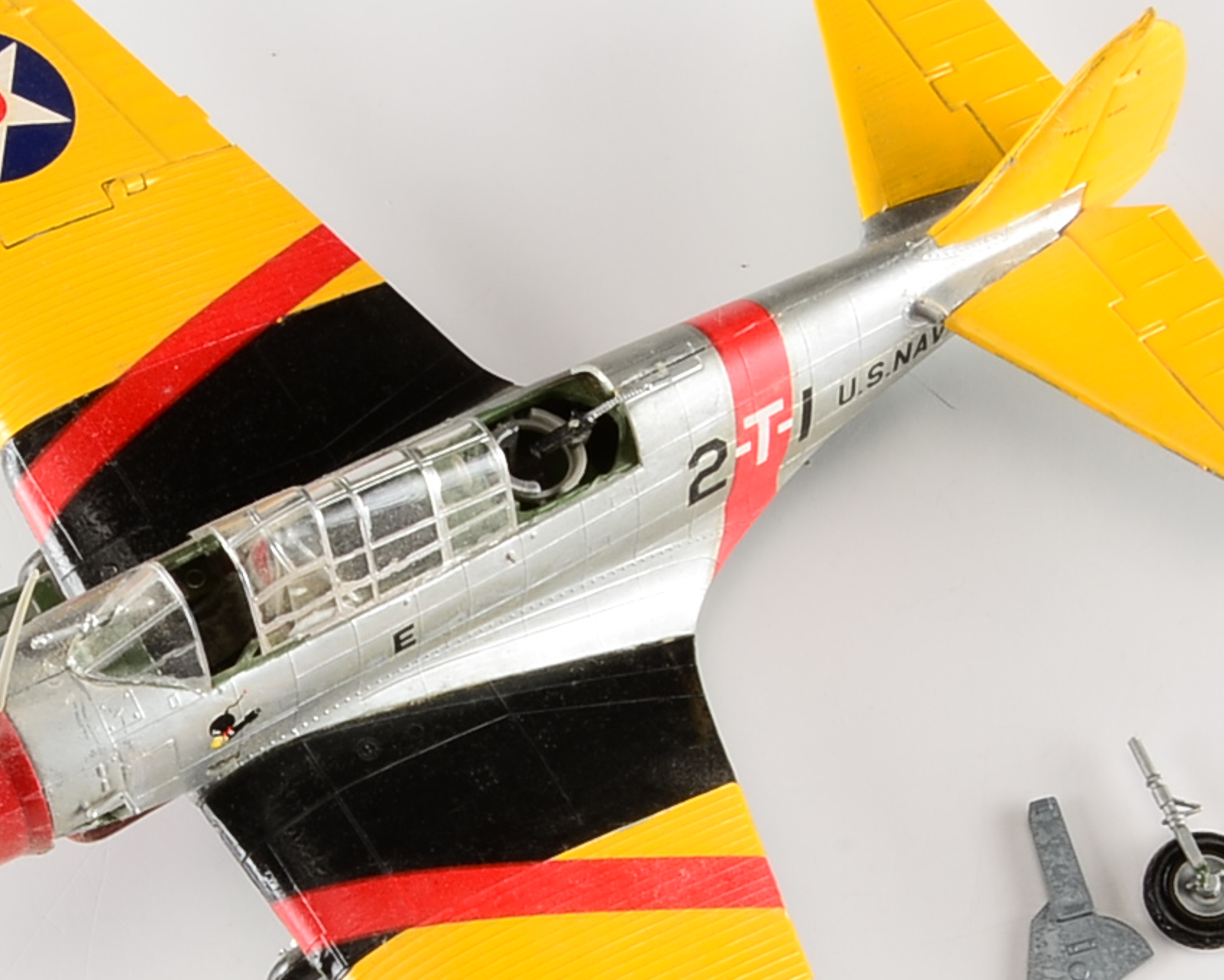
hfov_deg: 21.2
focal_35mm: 90
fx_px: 3261
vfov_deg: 17.0
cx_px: 517
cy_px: 672
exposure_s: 1/100
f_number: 25
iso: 100
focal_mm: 22
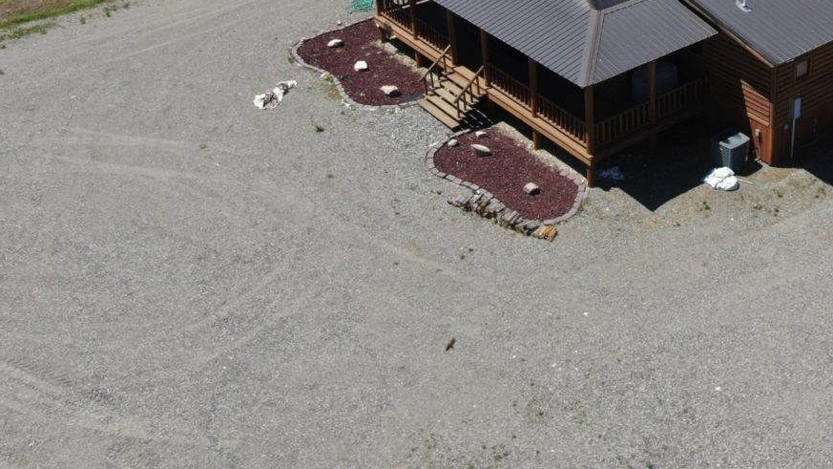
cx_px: 673
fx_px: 1016
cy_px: -20
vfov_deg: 24.6
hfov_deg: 42.5
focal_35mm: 46
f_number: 2.8
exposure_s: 1/1600
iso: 100
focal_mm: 4.39
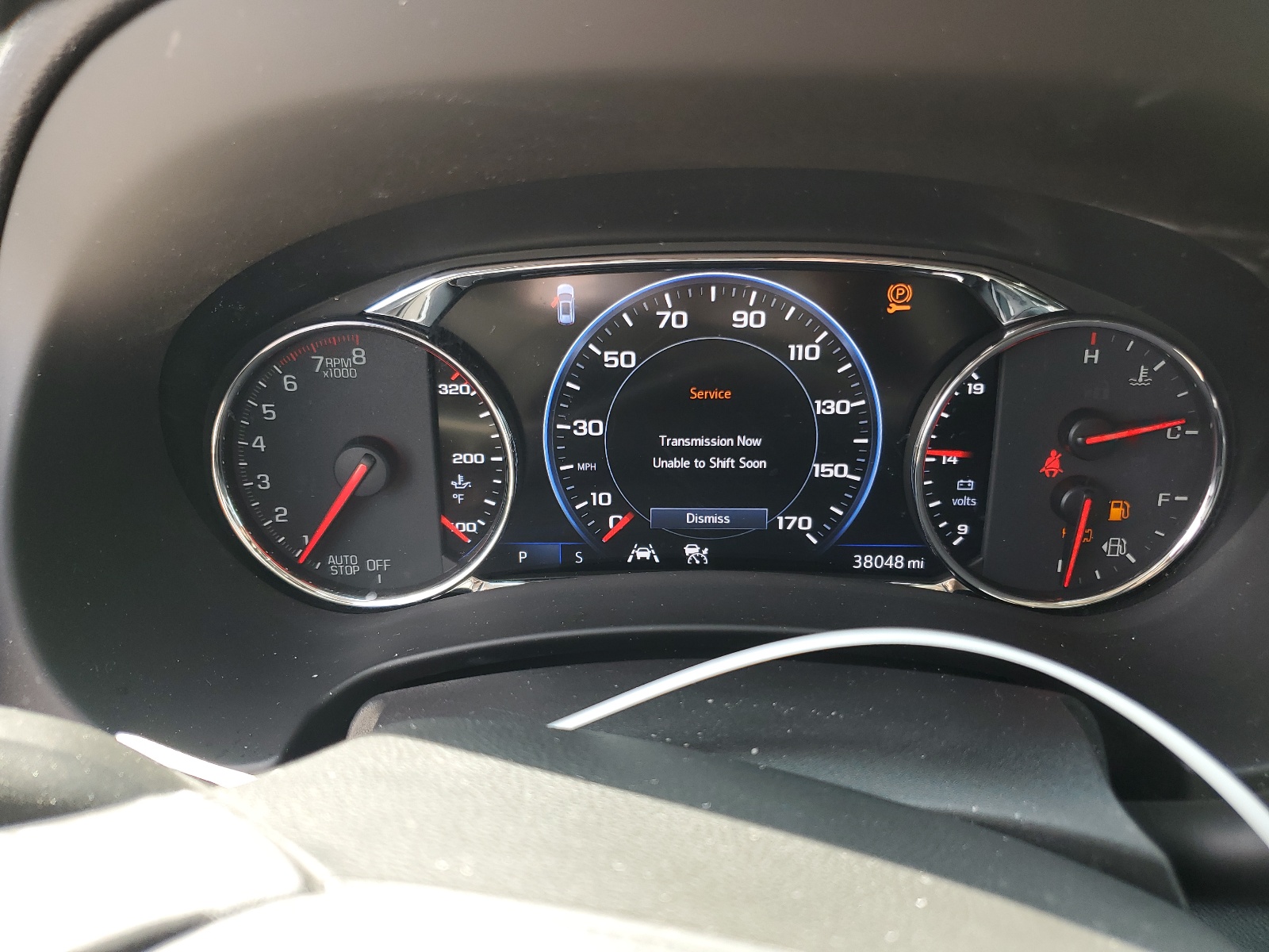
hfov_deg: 67.3
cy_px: 476
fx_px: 953
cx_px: 634
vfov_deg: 53.1
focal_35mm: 26
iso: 50
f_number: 1.5
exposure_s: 1/143
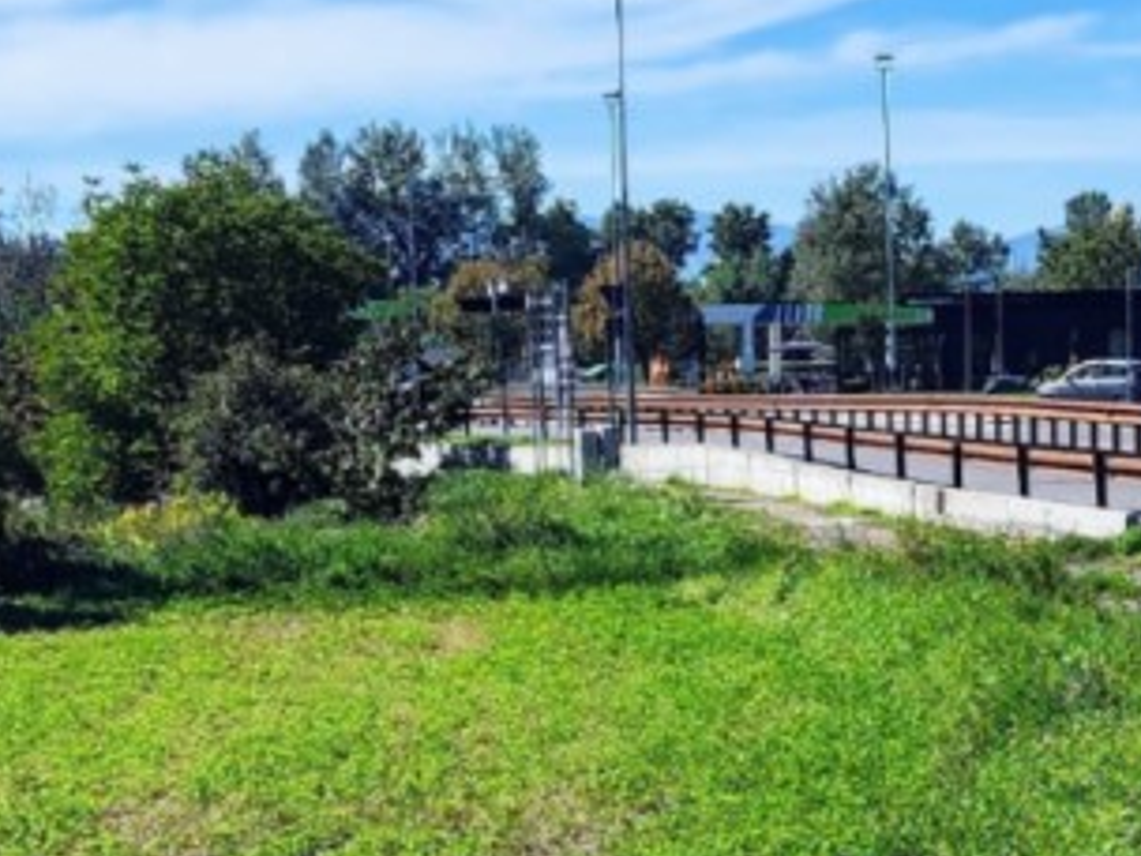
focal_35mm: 121
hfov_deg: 16.1
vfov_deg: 12.2
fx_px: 3988
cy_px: 785
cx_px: 1006
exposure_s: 1/1354
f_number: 1.8
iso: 12
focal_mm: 6.4
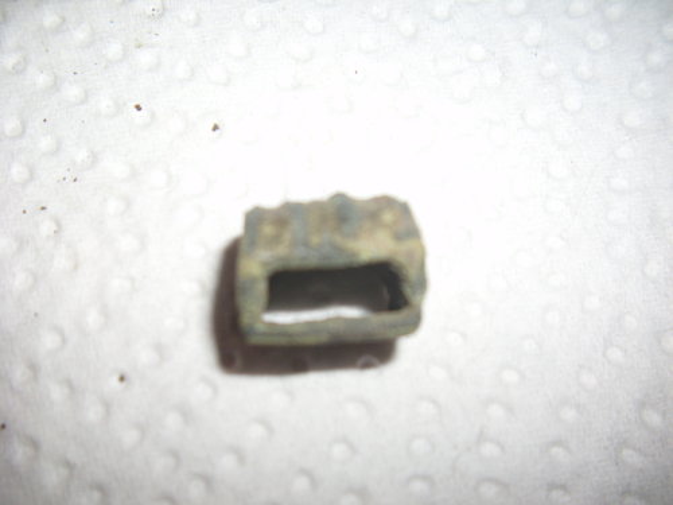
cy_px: 252
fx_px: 603
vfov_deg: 45.4
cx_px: 336
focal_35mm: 31
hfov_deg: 58.4
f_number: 2.8
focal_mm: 6.2
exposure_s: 1/200
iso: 50
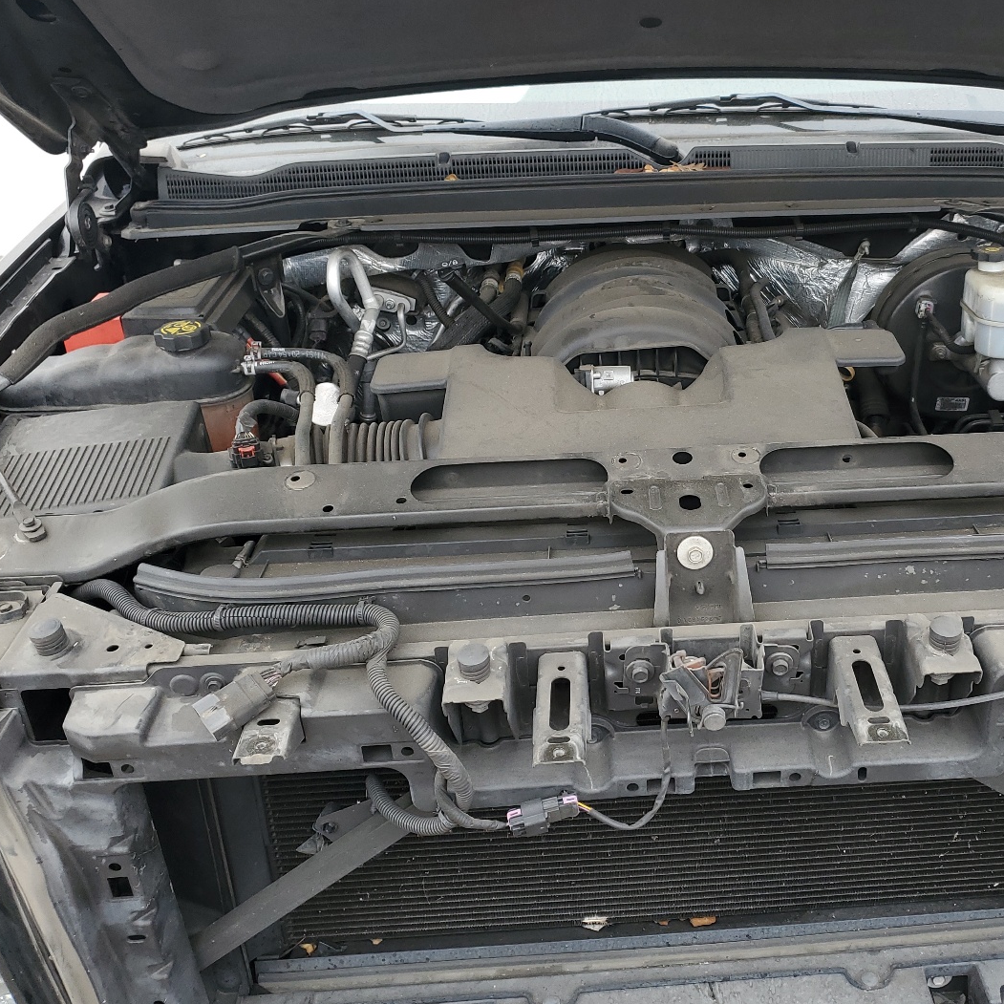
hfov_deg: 46.3
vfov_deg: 47.2
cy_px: 456
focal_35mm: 35
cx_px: 689
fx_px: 1148
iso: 50
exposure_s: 1/133
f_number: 1.5
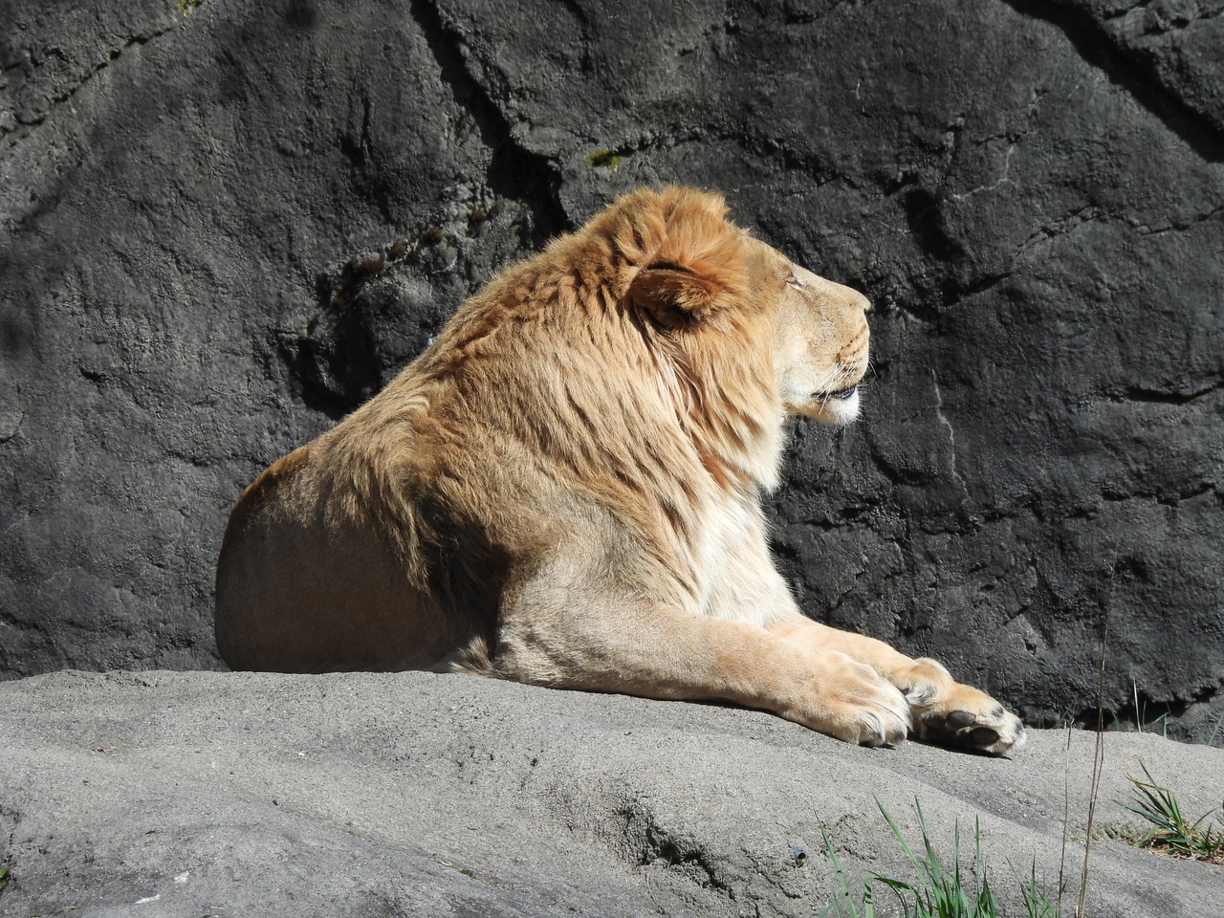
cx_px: 612
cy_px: 459
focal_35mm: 1000
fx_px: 35359
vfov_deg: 1.5
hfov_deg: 2.0
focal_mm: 178
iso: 125
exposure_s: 1/500
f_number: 5.6
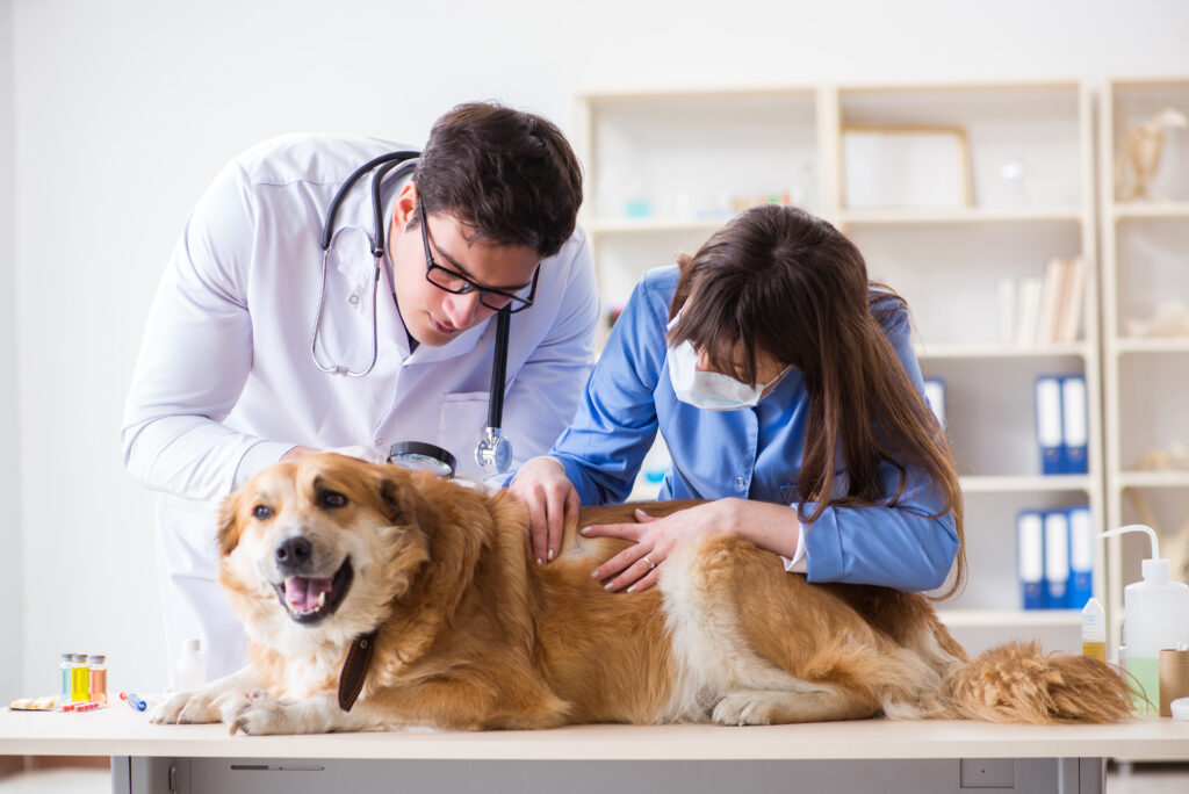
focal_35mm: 105
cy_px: 397
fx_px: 3470
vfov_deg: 13.1
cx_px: 594
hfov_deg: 19.4
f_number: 5
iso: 160
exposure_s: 1/100
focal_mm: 105
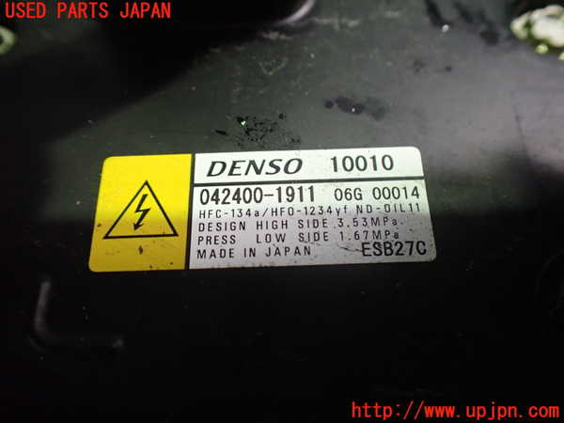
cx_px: 282
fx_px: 489
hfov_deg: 60.0
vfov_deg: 46.8
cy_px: 212
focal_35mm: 30
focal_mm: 5.4
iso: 800
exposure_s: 1/50
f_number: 2.3
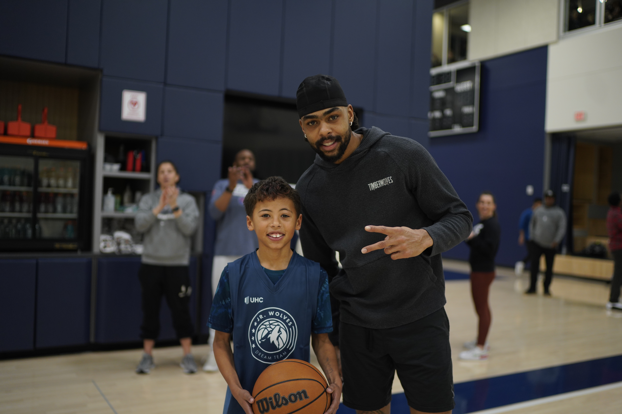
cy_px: 207
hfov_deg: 54.4
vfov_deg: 37.9
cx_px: 311
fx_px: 605
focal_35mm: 35
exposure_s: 1/1000
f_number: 1.4
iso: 640
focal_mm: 35
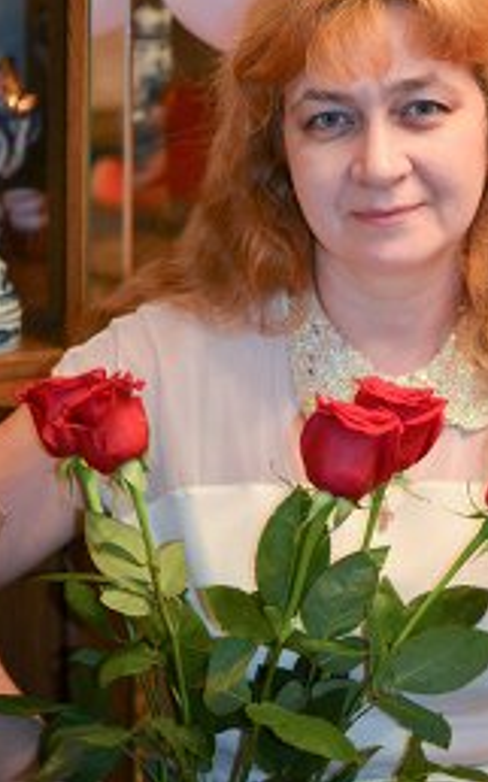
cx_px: 383
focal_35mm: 81
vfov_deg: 25.6
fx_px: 1721
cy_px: 308
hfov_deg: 16.0
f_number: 1.8
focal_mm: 35
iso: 450
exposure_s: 1/60
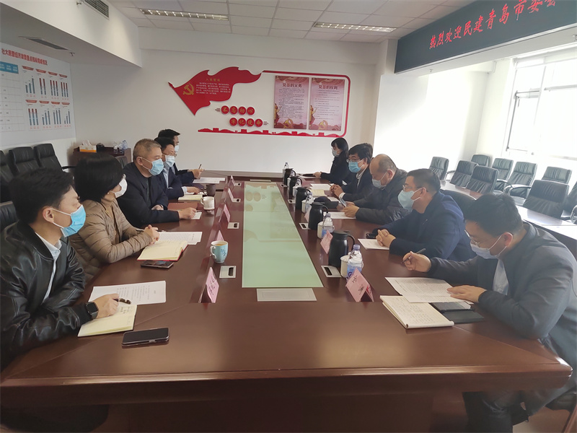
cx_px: 288
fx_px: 383
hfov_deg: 73.9
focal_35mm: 23
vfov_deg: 58.9
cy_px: 216
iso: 697
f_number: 1.9
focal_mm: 5.52
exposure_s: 1/100
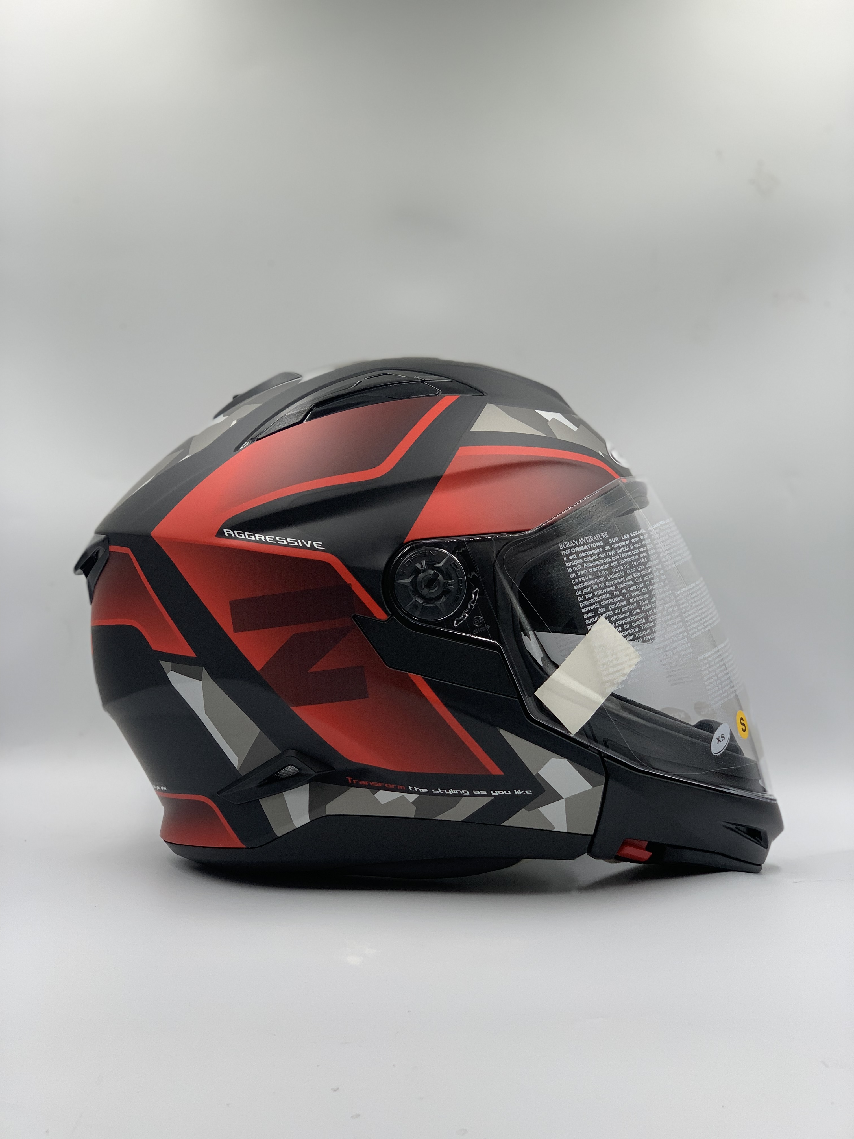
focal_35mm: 52
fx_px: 1710
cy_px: 570
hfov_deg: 28.0
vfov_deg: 36.8
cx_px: 427
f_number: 2.4
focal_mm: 6
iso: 25
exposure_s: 1/122
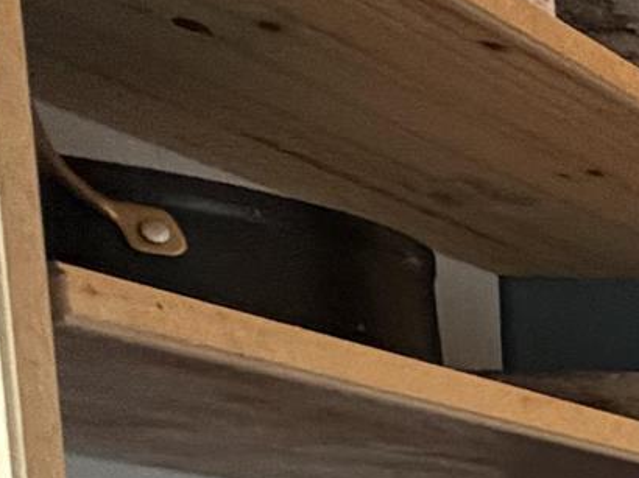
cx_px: 1873
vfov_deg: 12.2
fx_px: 1937
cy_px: 1009
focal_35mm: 105
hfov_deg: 11.5
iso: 200
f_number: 2.2
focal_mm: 2.22
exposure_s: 1/60
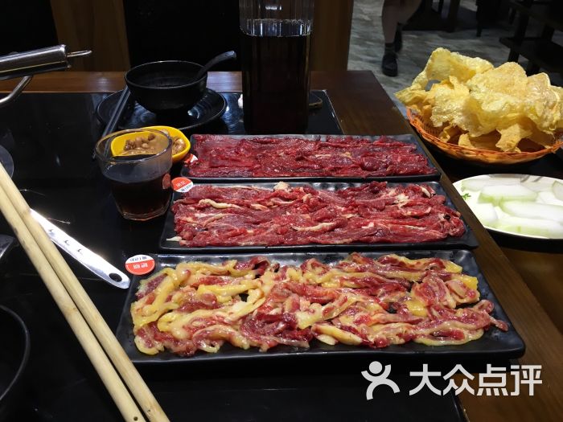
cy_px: 211
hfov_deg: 61.7
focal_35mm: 29
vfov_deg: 48.2
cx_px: 282
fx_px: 472
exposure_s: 1/33
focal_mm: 4.15
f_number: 2.2
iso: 80
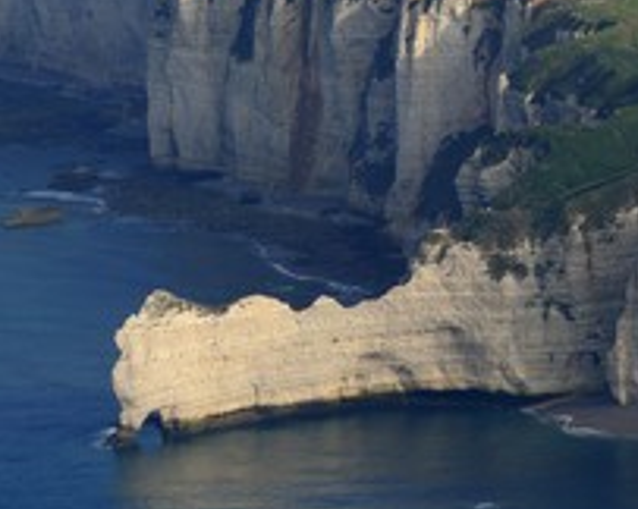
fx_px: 6414
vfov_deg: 4.5
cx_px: 405
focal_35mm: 340
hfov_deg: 5.7
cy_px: 145
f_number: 8
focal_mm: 175
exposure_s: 1/800
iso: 400
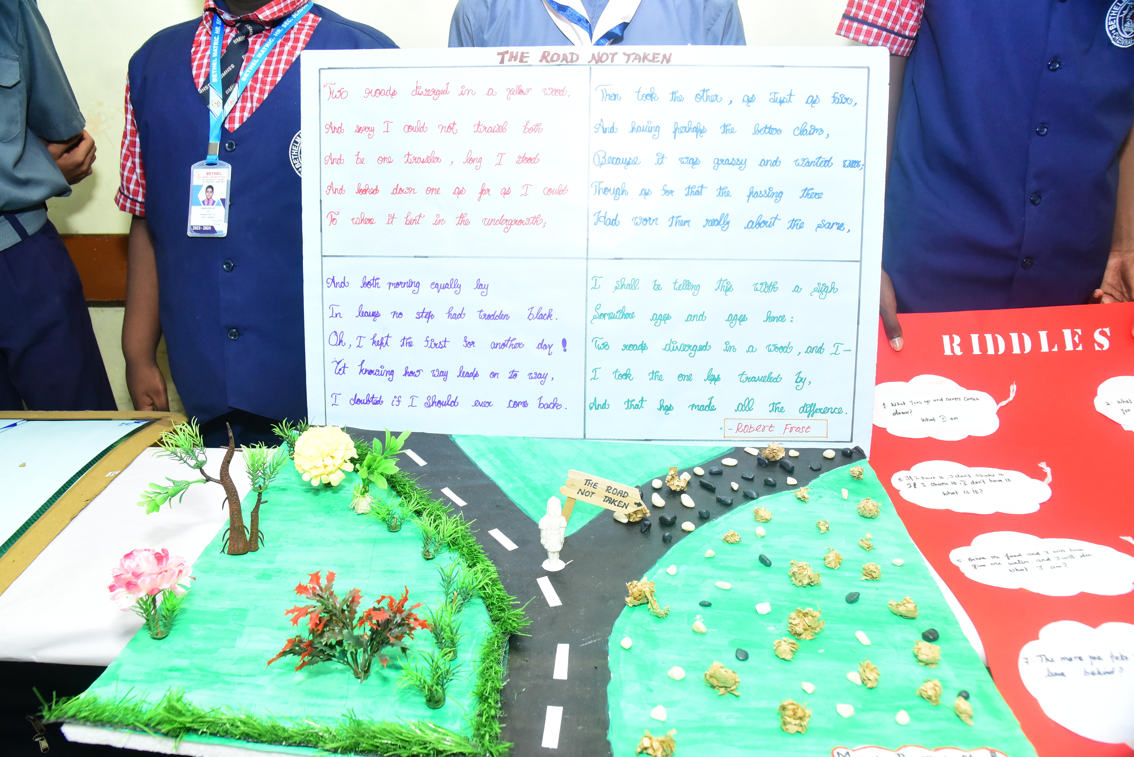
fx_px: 756
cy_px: 378
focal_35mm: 24
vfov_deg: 53.2
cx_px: 567
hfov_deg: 73.7
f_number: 8
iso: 3200
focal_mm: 24
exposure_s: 1/125
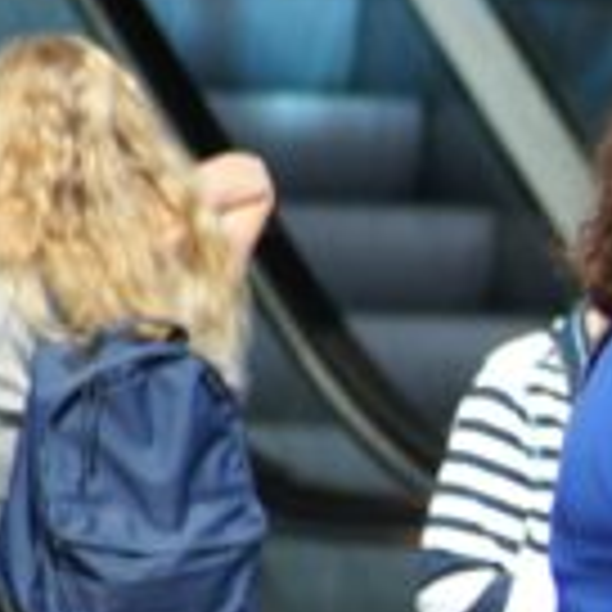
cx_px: 1251
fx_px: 22483
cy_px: 544
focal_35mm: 1124
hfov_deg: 1.6
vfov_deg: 1.6
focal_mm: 200
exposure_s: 1/320
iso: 100
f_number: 5.6
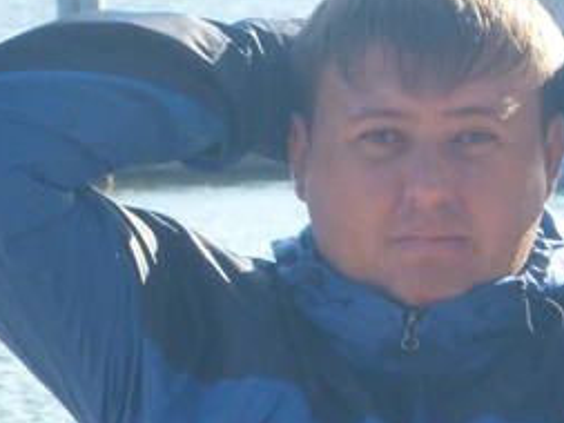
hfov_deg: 6.1
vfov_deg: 4.6
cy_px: 321
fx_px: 5281
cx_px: 401
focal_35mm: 324
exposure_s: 1/320
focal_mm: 22.8
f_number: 5.9
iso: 400
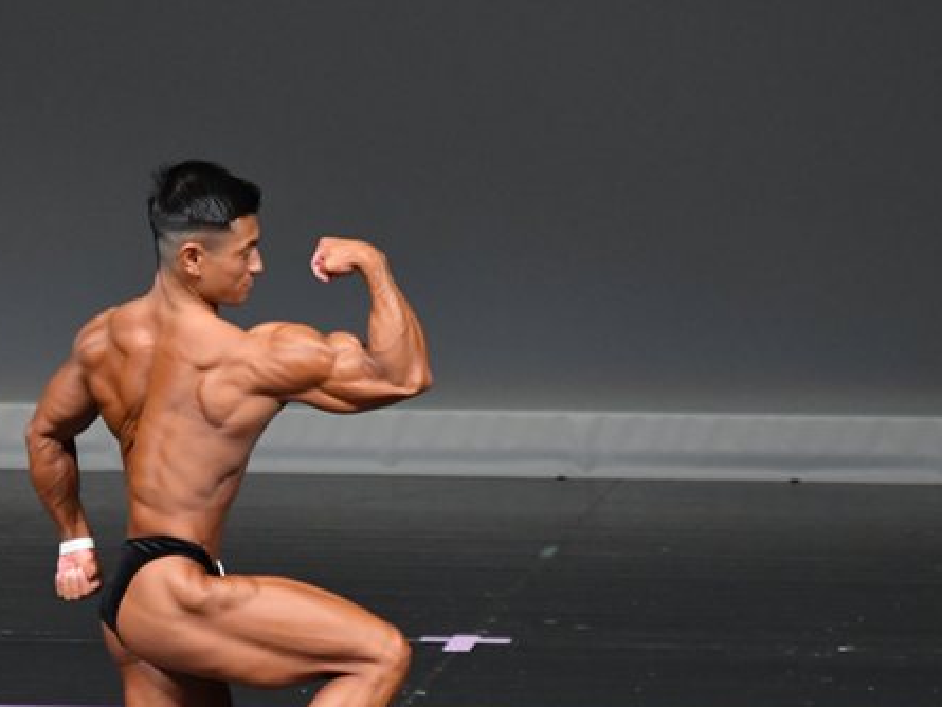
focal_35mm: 627
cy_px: 491
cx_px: 213
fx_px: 17067
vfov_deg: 2.4
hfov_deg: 3.2
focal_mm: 250
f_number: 5.6
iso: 4000
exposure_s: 1/400
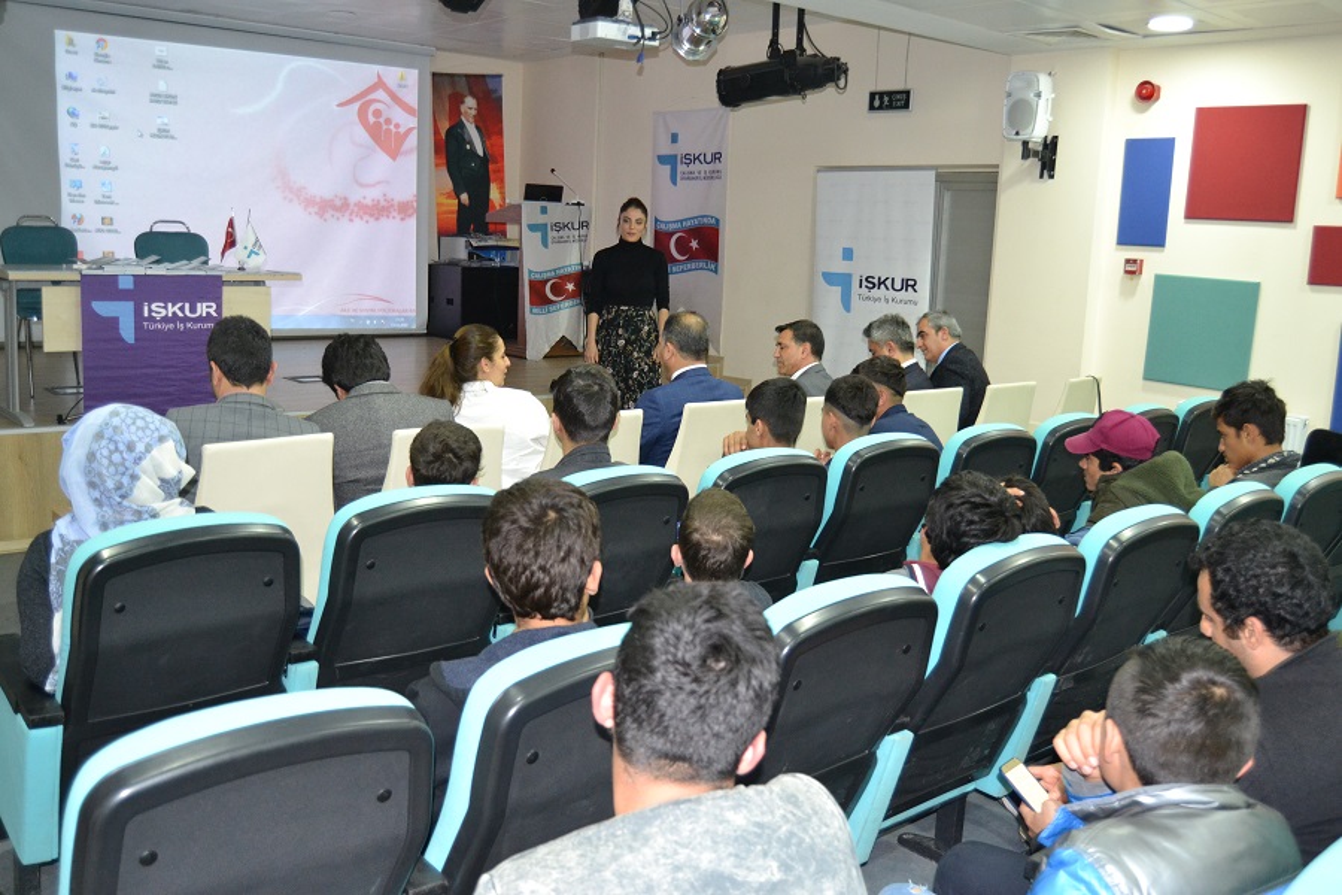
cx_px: 671
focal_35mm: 30
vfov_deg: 43.6
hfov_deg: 61.9
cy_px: 448
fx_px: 1118
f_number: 3.5
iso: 1800
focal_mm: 20
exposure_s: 1/60
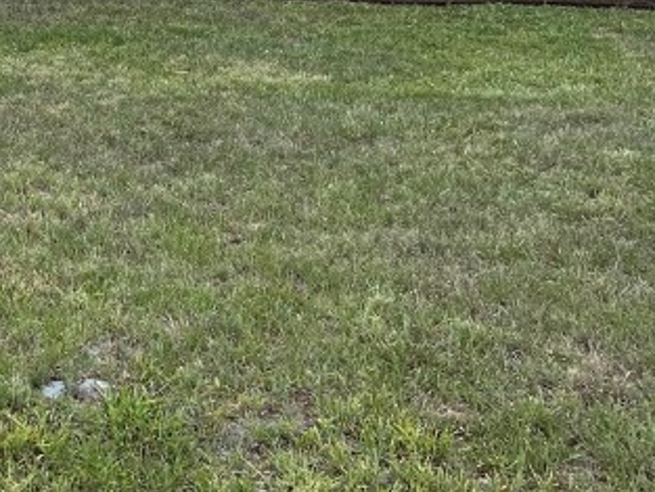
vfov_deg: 16.5
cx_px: -213
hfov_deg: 20.8
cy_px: -124
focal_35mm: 85
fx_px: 1609
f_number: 1.5
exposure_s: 1/2353
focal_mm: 5.7
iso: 50
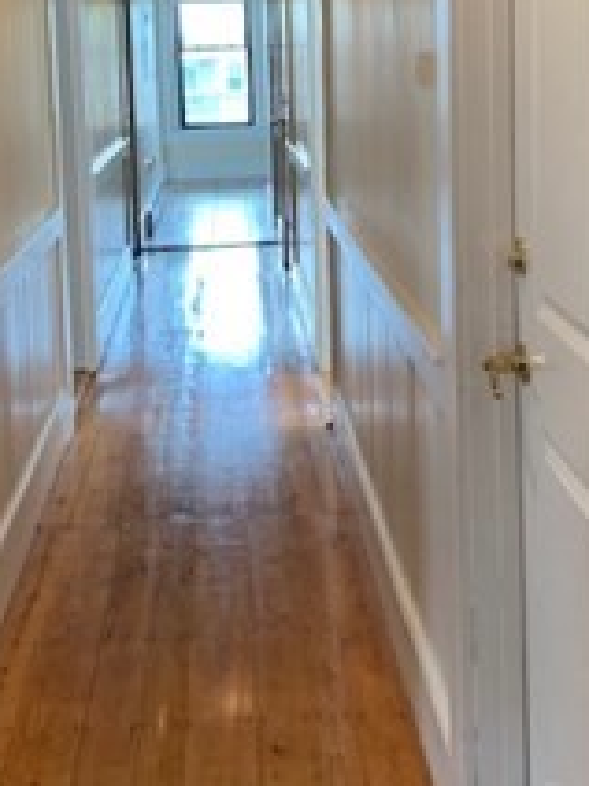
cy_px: 222
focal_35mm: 59
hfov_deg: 24.8
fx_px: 1339
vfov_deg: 32.2
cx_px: 293
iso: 80
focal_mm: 4.25
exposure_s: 1/60
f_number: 1.8
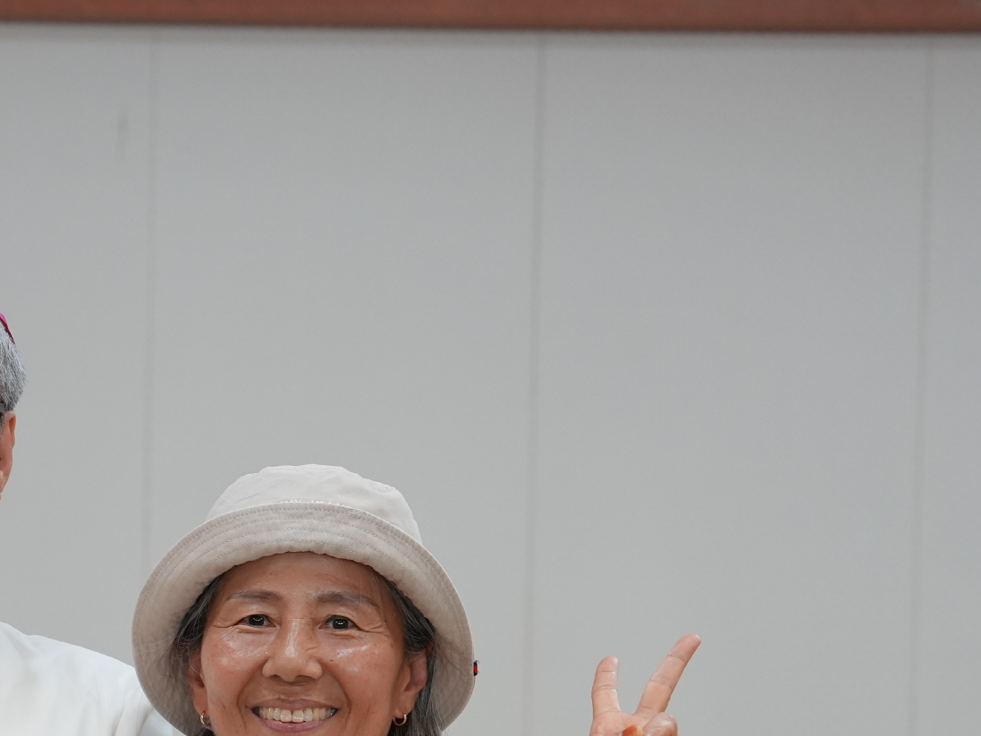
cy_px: 870
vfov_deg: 8.0
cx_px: 113
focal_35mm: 184
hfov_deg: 10.7
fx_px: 5215
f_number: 4
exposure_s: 1/160
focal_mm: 70
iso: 1000
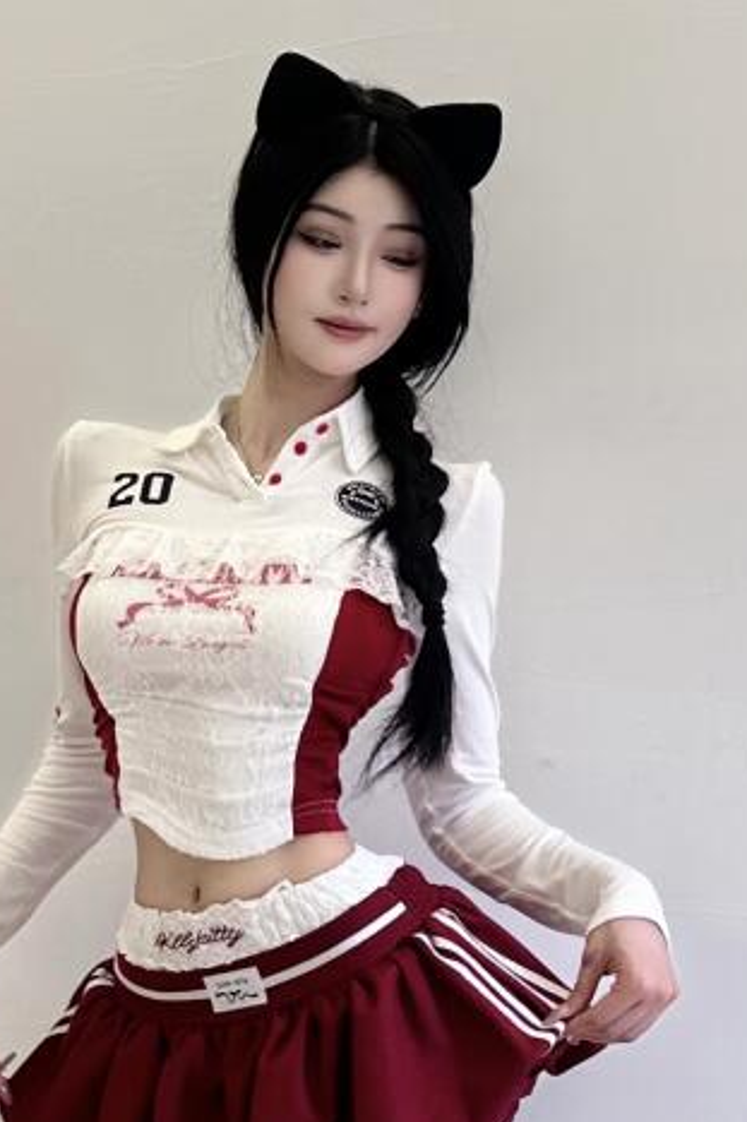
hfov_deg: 17.7
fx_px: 2398
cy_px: 884
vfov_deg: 25.9
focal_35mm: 77
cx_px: 310
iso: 80
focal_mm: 6.86
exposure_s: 1/321
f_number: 1.78
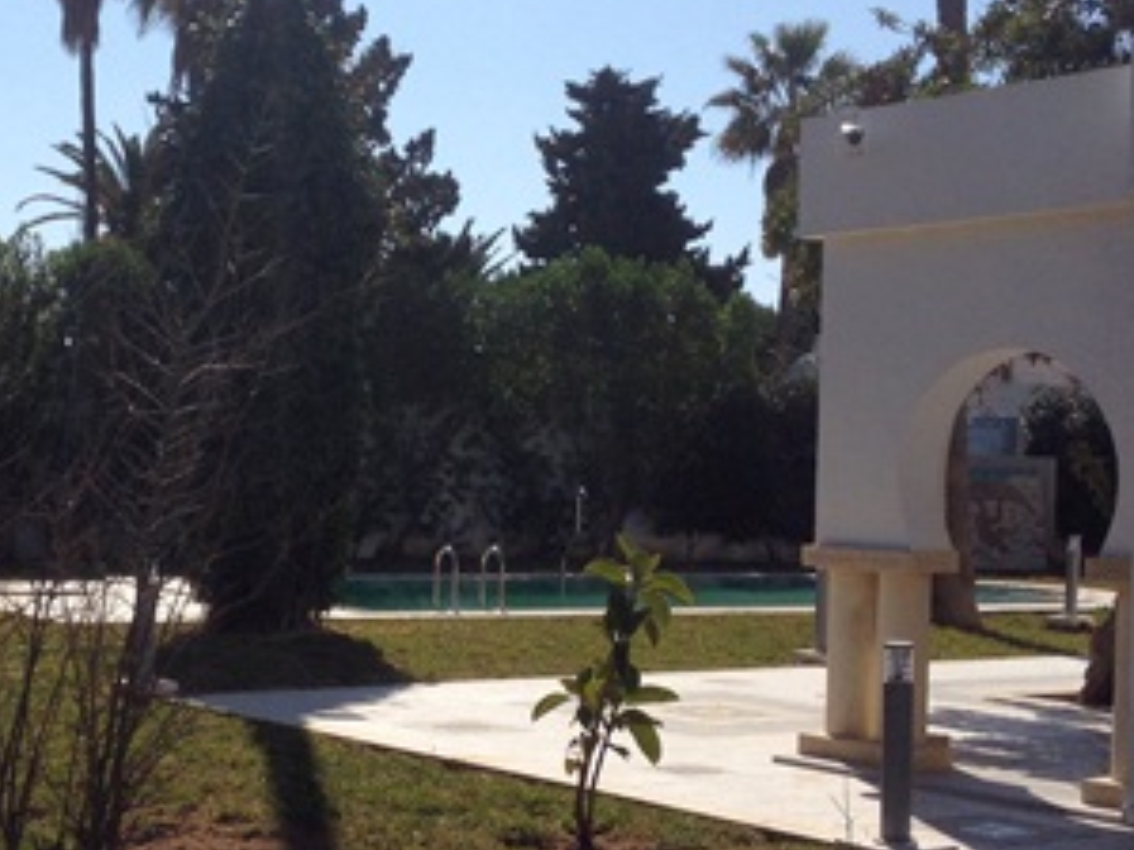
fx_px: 2456
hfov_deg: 25.7
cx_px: 303
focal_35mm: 75
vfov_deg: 19.6
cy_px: 490
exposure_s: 1/3247
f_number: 2.4
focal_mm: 4.28
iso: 64
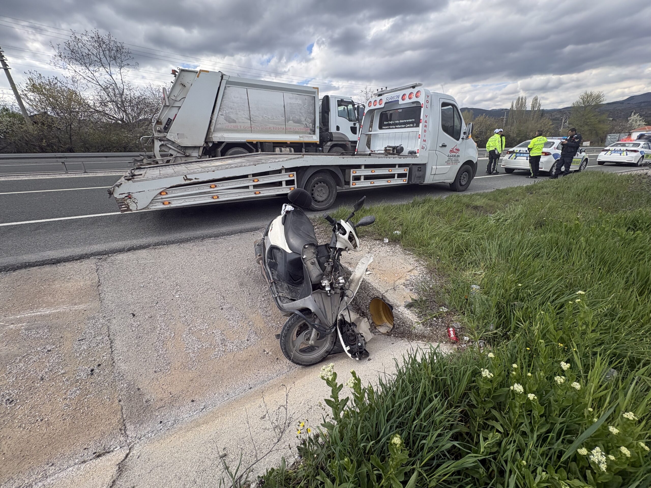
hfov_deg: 102.1
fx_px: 263
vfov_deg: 85.7
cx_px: 326
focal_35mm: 14
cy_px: 244
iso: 40
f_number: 2.2
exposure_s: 1/636
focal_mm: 2.22
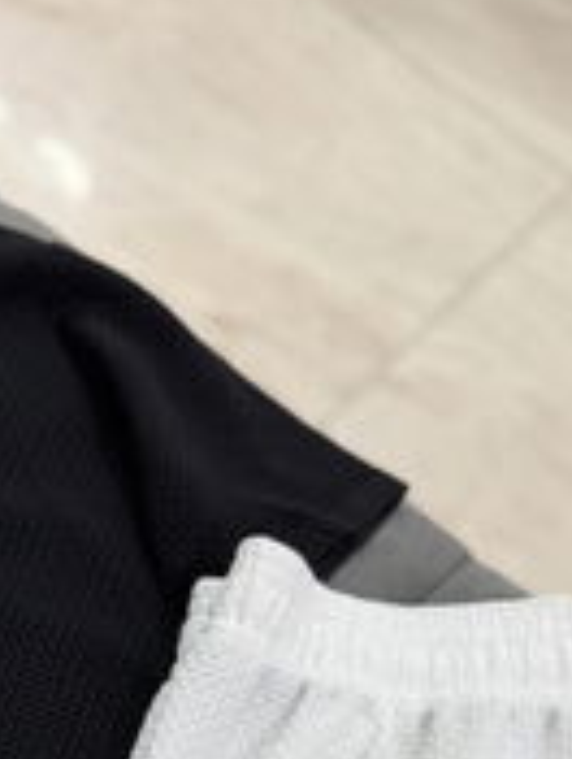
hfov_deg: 19.4
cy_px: 1052
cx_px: -52
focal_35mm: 73
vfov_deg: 22.9
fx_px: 1603
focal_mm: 6.76
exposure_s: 1/100
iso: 200
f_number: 1.78
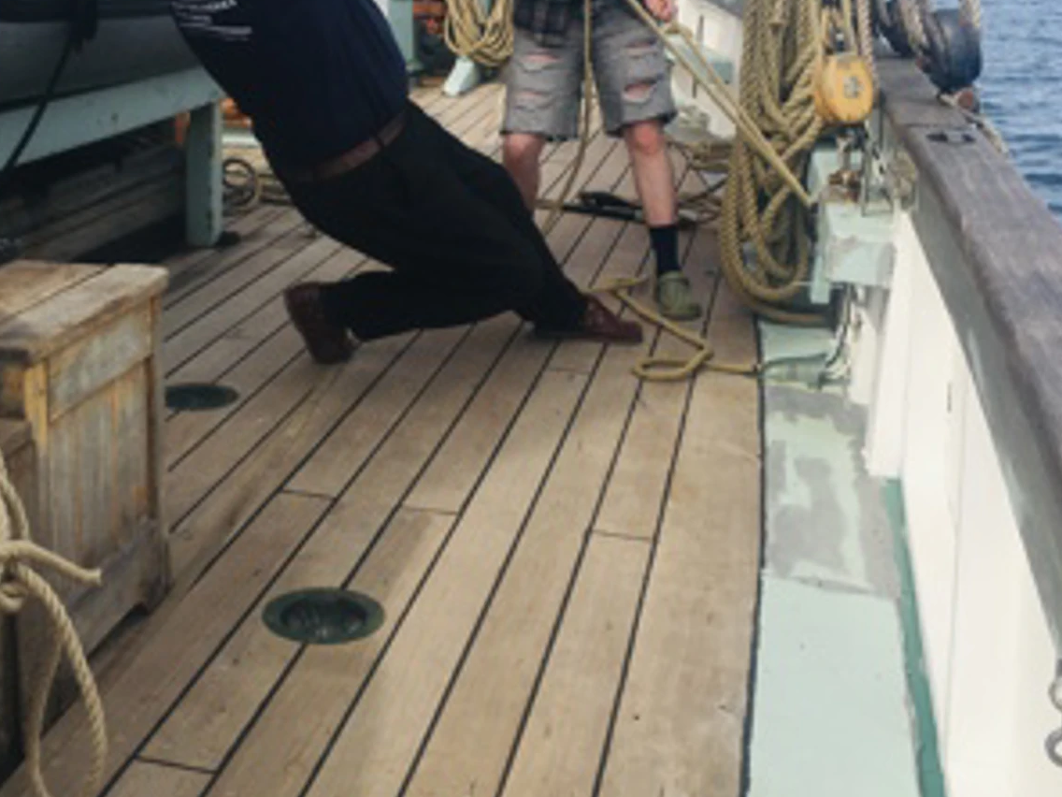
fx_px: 1503
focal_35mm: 49
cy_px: 240
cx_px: 377
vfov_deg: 29.4
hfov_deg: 38.6
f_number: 2.2
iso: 25
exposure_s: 1/1374
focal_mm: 4.15
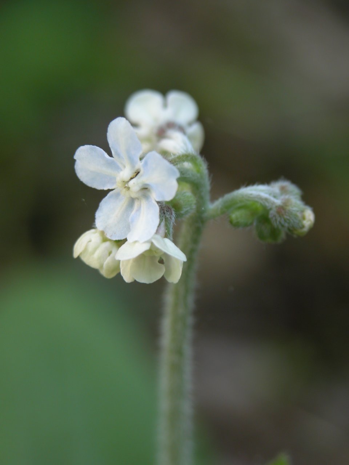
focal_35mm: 191
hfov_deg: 7.8
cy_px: 232
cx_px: 174
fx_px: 2568
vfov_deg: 10.4
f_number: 4
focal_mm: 48.5
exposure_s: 1/6.5
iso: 100
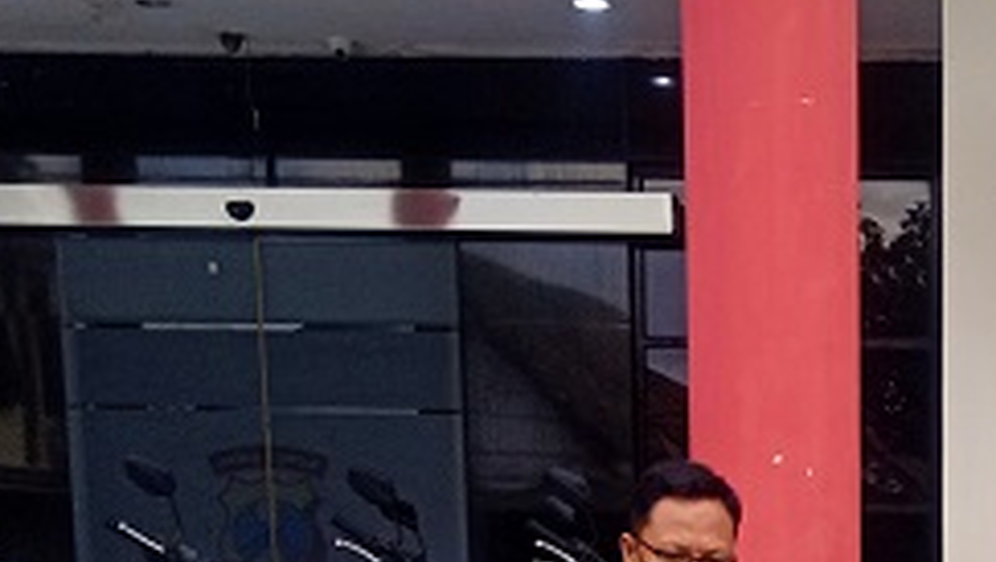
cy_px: 985
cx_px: 1090
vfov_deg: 13.1
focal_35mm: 84
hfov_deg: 23.7
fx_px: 2220
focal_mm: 3.46
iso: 104
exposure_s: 1/100
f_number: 2.2
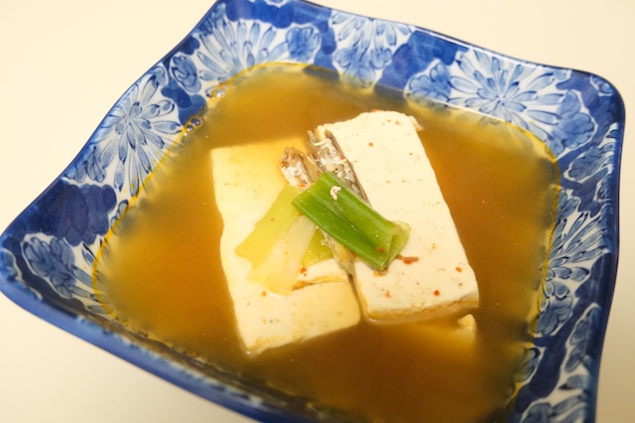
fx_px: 582
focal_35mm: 33
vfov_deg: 39.9
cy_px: 212
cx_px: 318
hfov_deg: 57.2
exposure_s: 1/50
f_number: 4.2
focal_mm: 22.1
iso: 6400
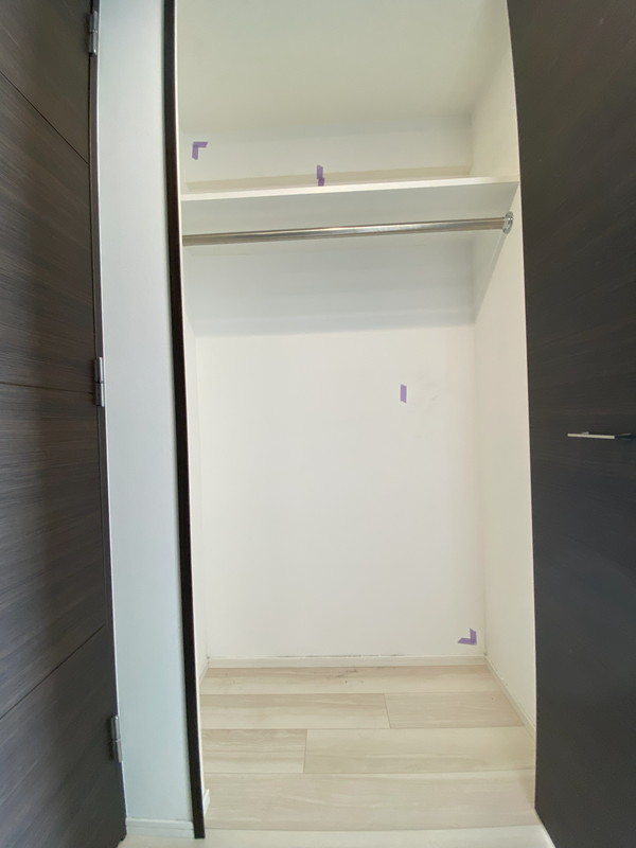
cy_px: 424
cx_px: 318
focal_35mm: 13
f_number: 2.4
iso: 160
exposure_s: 1/100
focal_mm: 1.54
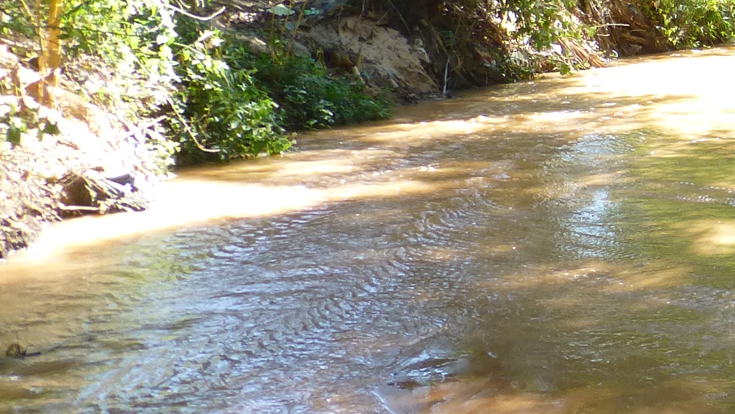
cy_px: 20
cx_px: 955
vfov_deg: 14.4
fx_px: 1618
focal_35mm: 83
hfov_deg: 22.8
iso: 100
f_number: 3.5
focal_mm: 4.3
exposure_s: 1/100
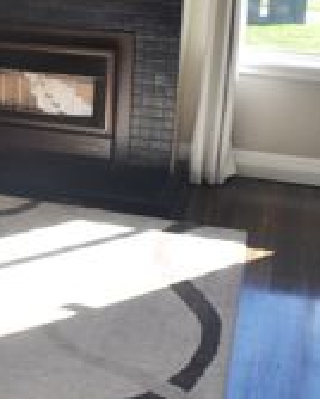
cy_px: 66
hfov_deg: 18.8
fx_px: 934
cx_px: -21
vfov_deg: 23.7
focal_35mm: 79
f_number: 9
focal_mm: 20
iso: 400
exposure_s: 1/100
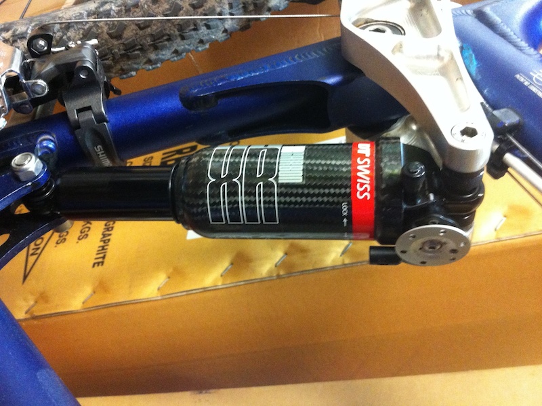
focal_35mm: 35
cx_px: 271
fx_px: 547
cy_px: 203
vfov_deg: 40.6
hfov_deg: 52.7
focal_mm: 3.85
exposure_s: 1/15
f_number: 2.8
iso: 500
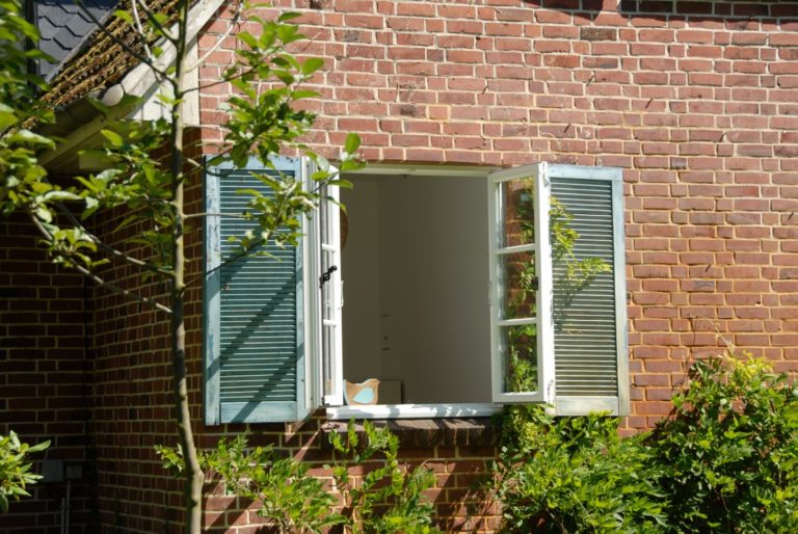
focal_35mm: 82
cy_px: 267
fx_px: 1831
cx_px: 399
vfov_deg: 16.6
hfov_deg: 24.6
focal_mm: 55
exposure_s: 1/180
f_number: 7.1
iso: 100
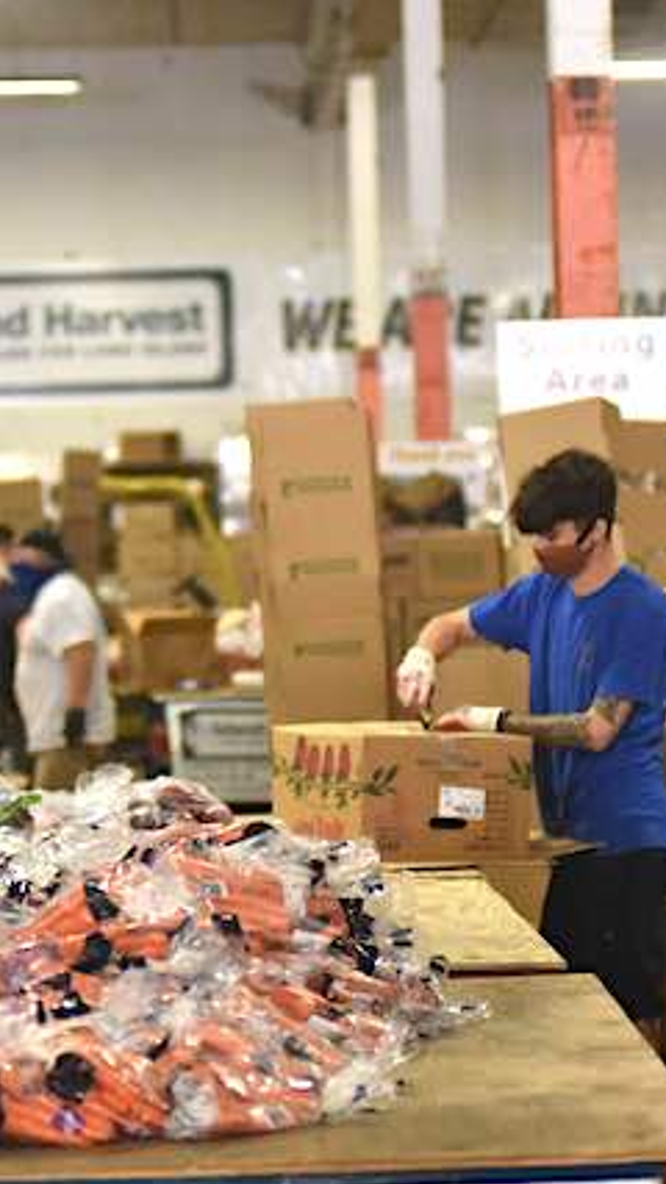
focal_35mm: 157
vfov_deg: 13.7
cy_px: 693
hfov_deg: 7.7
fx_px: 4932
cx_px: 86
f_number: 2.8
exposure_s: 1/500
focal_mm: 80
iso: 6400
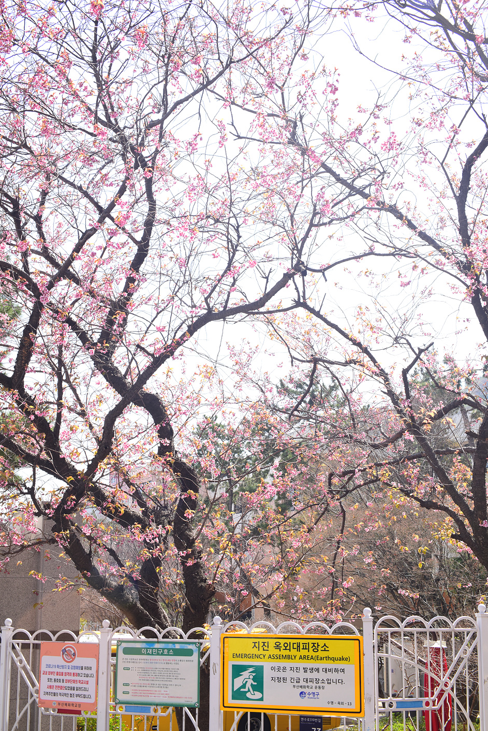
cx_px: 234
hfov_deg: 25.5
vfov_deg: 37.5
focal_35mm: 53
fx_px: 1077
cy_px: 356
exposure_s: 1/160
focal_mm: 50
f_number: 10
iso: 250
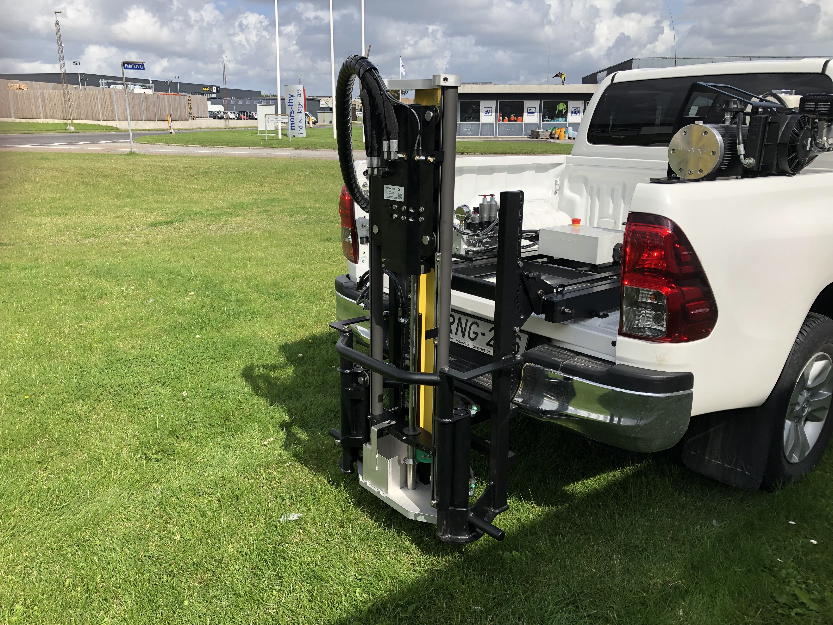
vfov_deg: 49.7
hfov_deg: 63.4
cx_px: 416
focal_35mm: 28
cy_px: 312
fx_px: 674
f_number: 1.8
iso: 20
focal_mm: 4
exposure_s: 1/2315
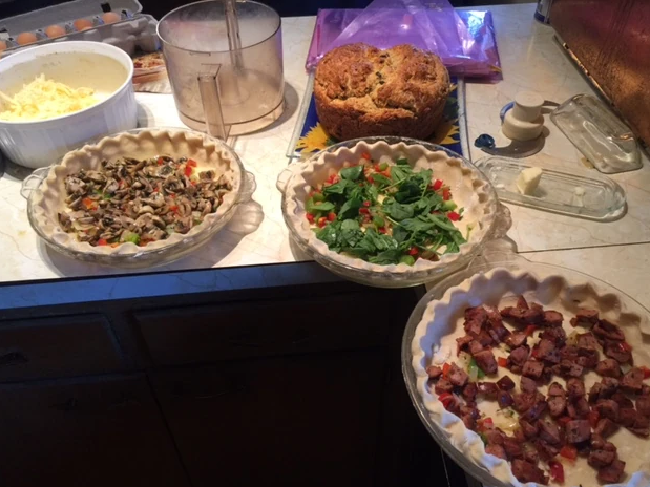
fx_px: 563
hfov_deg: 60.0
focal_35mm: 30
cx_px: 326
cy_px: 251
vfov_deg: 46.8
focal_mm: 4.15
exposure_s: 1/30
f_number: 2.2
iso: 50
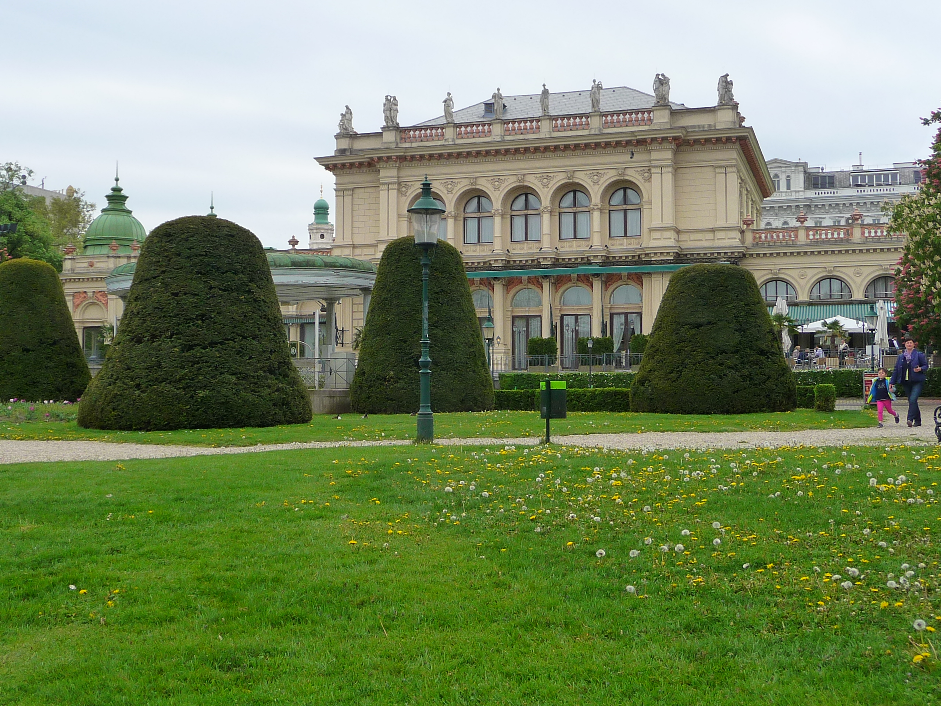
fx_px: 1169
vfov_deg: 33.6
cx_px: 470
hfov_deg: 43.9
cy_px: 353
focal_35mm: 43
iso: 160
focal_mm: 5.3
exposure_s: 1/400
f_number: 3.5
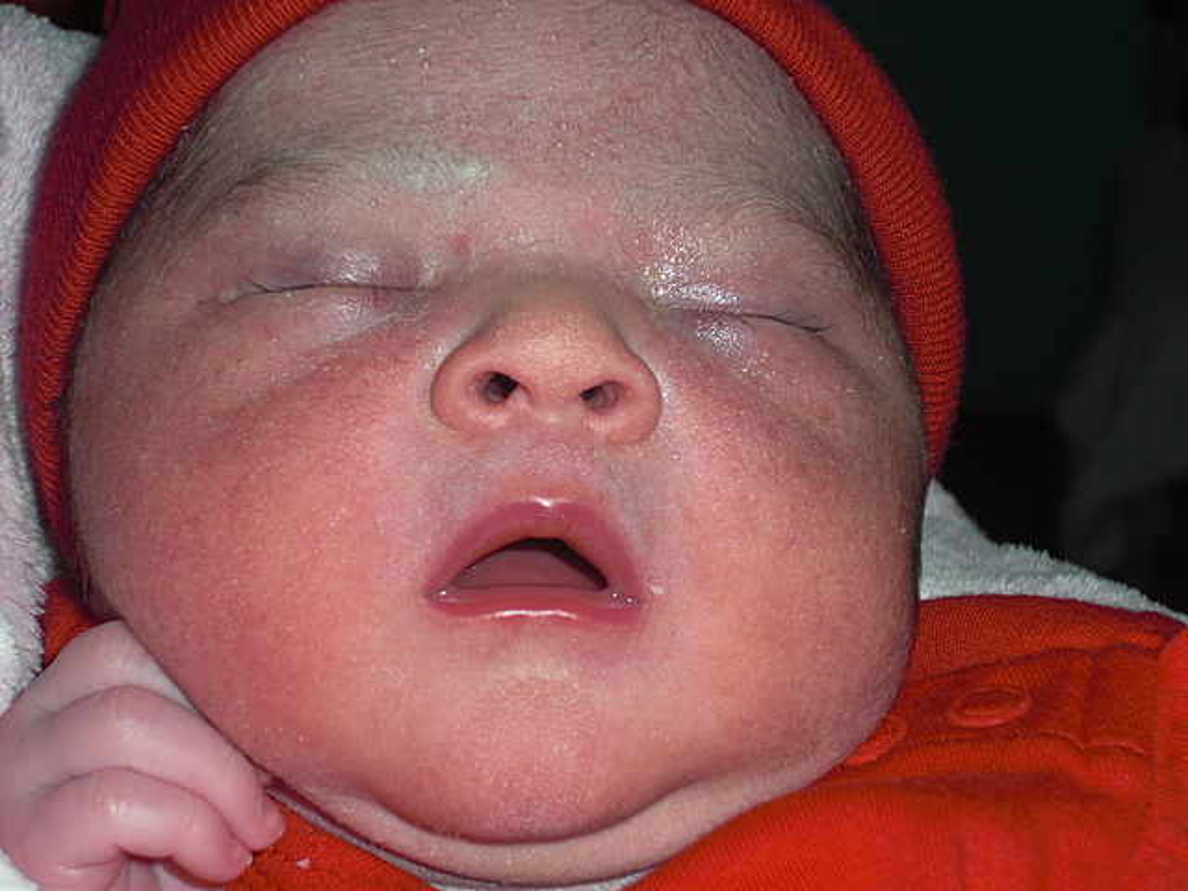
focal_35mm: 89
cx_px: 594
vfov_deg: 16.6
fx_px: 3054
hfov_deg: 22.0
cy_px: 446
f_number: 4.8
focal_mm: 15.7
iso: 50
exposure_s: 1/60
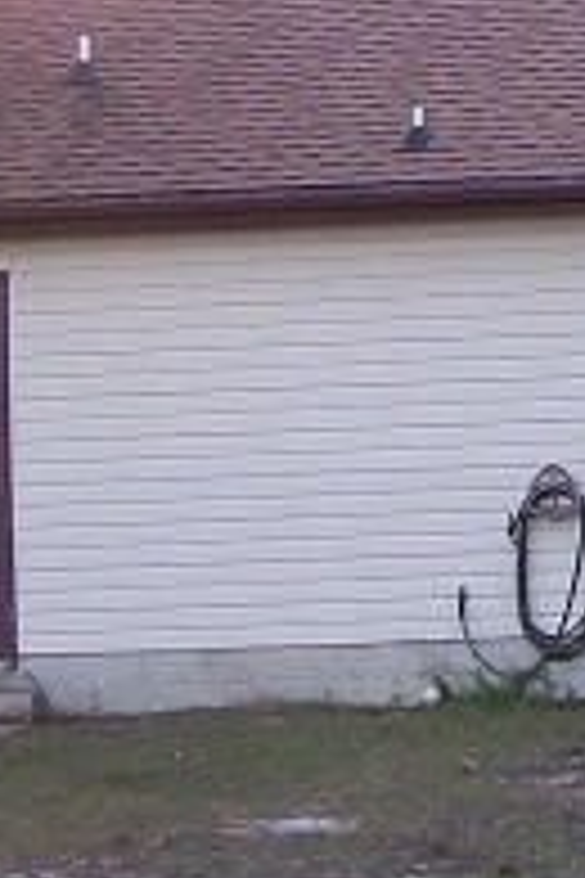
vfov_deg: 16.6
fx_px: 2998
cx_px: 752
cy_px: 351
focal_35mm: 123
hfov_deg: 10.9
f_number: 2.7
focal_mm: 6
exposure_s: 1/112
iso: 80
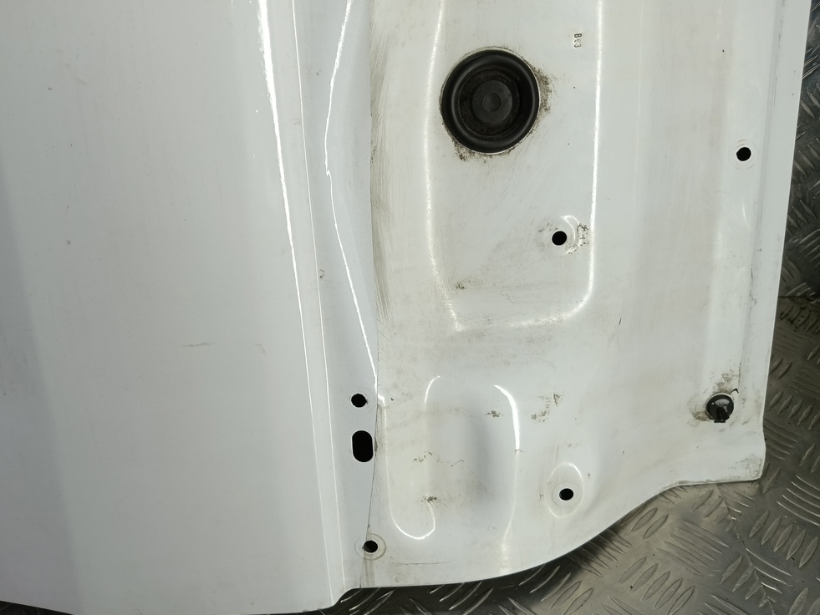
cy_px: 310
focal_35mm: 24
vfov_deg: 56.8
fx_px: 569
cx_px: 394
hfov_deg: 71.6
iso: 94
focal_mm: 4.11
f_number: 1.6
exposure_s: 1/100
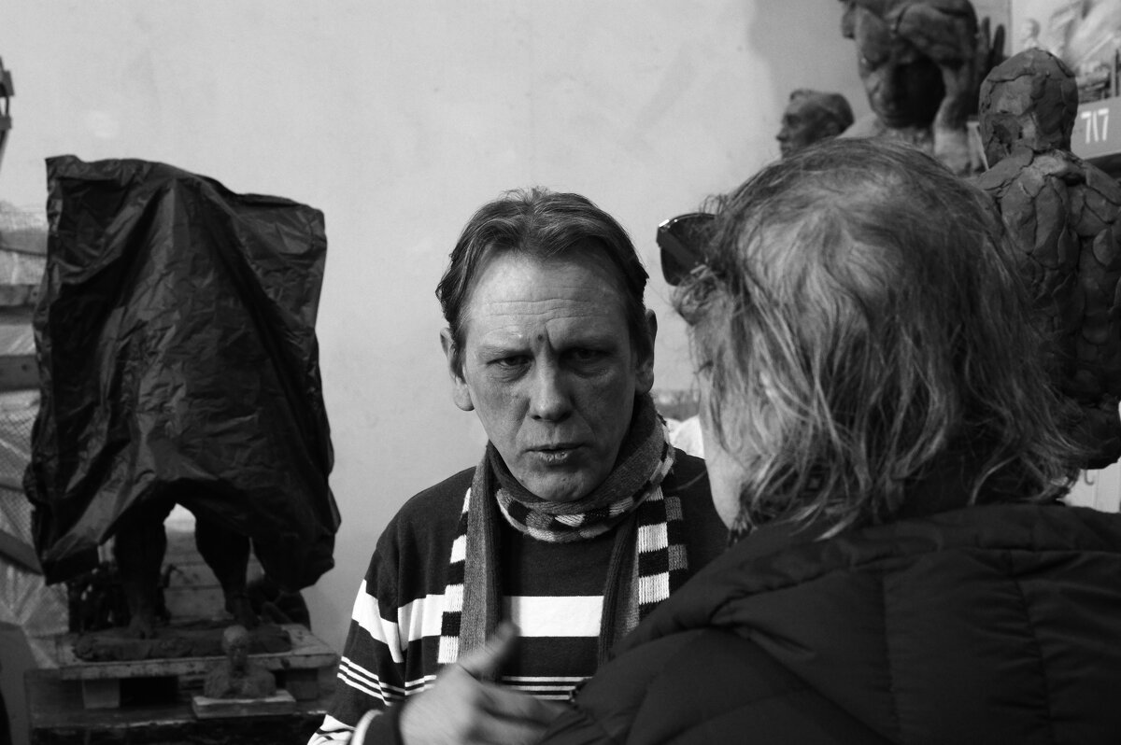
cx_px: 560
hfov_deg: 33.4
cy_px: 372
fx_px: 1867
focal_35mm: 60
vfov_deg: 22.6
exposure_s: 1/50
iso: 3200
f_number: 7.1
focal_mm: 40
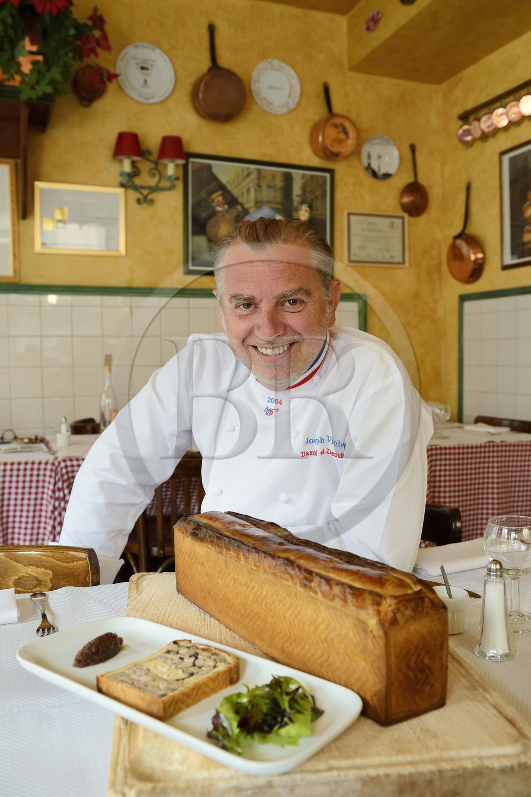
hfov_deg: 42.3
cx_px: 266
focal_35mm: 31
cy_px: 398
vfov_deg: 60.3
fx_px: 686
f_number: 5
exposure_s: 1/100
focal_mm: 31
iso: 800
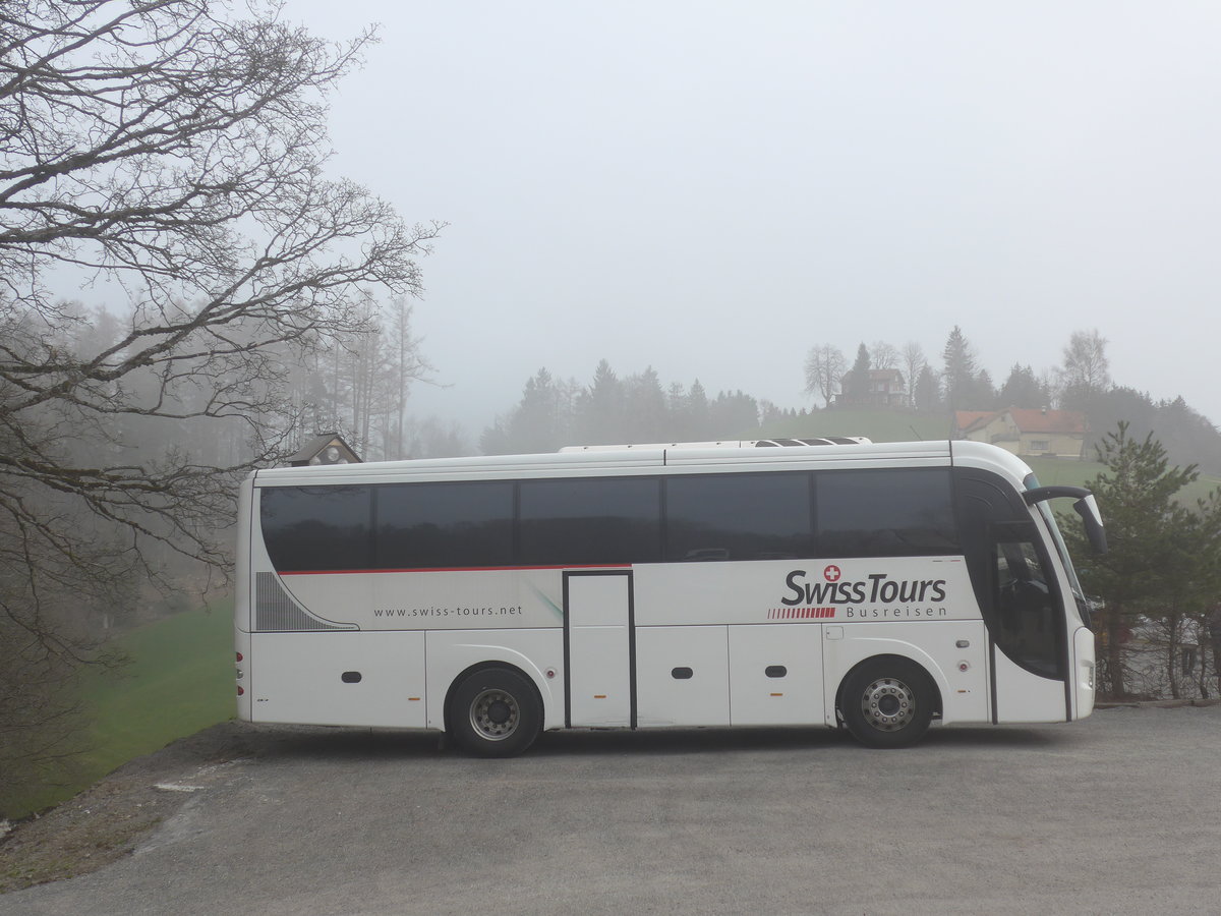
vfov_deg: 35.1
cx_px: 610
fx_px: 1446
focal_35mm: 41
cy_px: 458
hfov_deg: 45.8
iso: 80
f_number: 2.8
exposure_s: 1/1600
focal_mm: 8.4
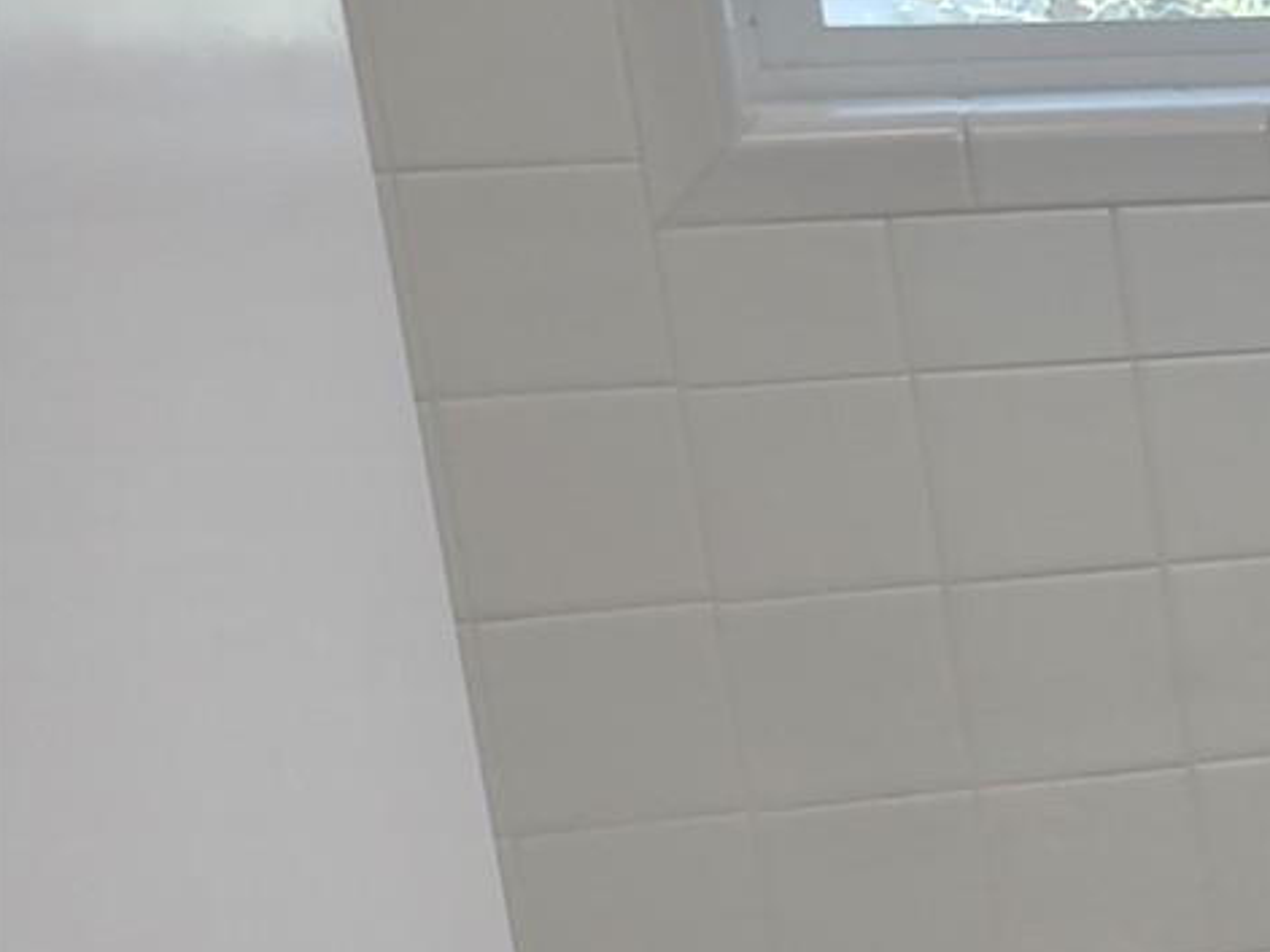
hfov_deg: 13.9
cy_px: 1222
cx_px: 2748
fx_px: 4145
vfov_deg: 12.7
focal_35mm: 113
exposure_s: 1/120
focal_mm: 5.4
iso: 50
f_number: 1.8
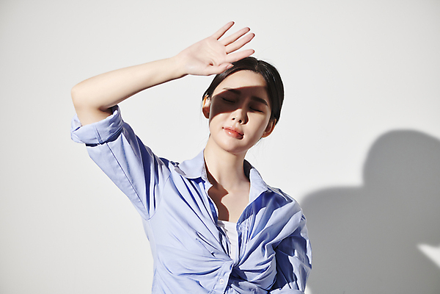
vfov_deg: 13.0
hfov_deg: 19.5
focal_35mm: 105
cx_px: 220
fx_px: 1283
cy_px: 147
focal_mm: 105
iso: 400
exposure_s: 1/100
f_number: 5.6
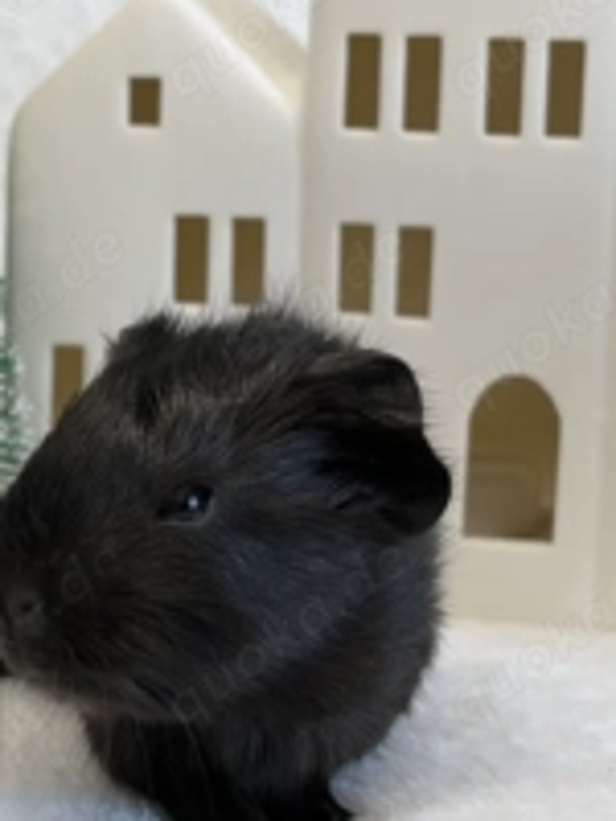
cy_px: 382
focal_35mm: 104
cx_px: 152
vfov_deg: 18.9
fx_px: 2468
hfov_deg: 14.2
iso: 32
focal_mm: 5.96
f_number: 1.6
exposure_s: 1/50
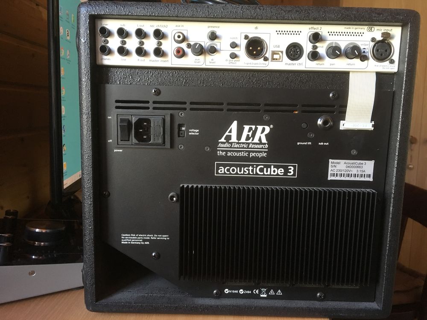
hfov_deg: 61.7
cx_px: 214
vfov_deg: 48.2
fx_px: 358
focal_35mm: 29
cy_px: 160
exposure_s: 1/33
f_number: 2.2
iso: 200
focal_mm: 4.15
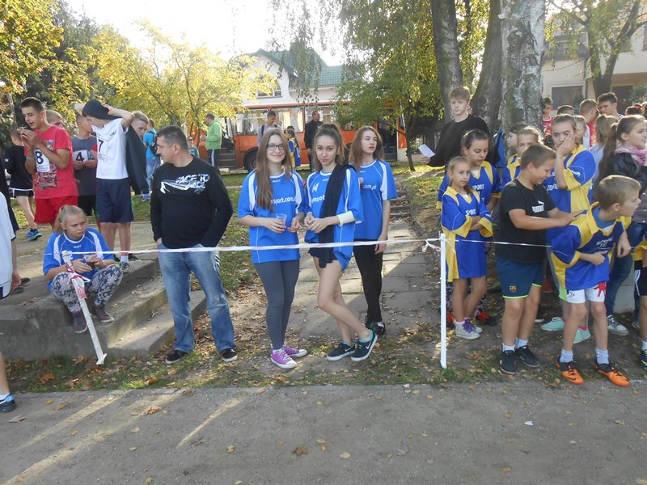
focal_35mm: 26
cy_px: 242
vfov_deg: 53.1
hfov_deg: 67.3
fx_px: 486
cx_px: 324
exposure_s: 1/250
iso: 200
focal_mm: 4.6
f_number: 3.5
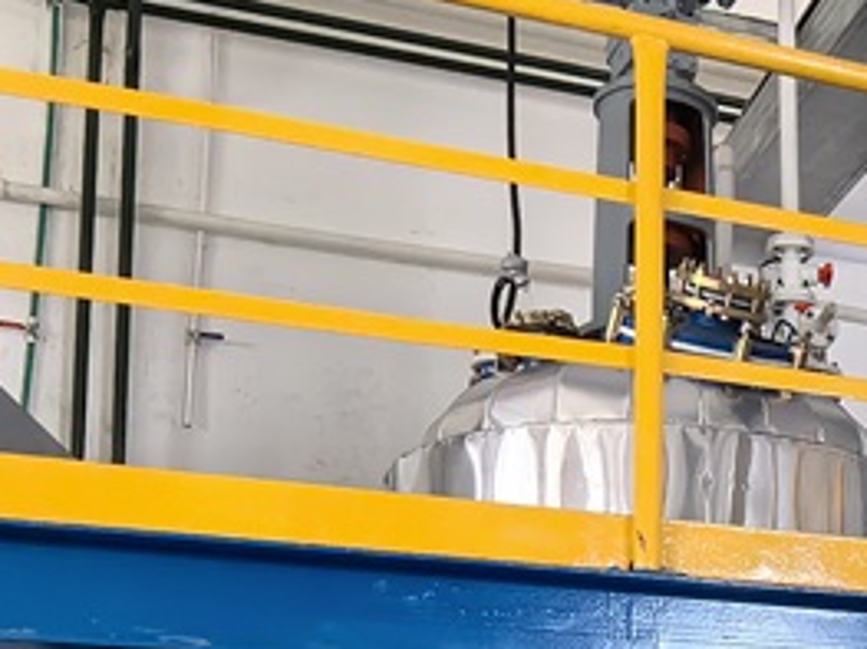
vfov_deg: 20.2
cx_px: 949
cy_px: 824
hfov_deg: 26.7
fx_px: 1677
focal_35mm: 67
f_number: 2.2
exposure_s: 1/50
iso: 400
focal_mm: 1.95
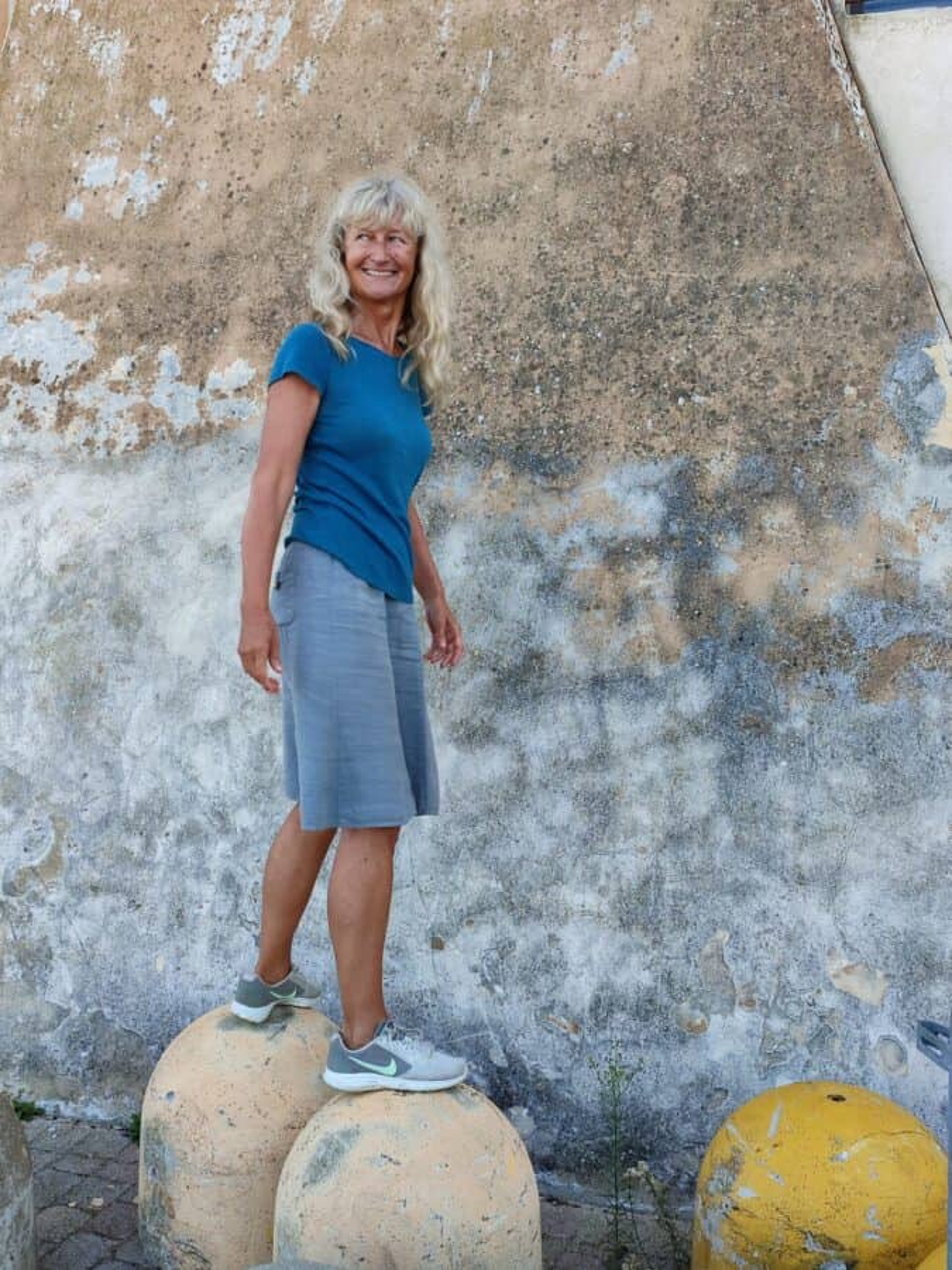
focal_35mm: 25
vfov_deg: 69.4
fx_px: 917
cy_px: 635
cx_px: 476
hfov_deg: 54.9
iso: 67
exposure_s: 1/100
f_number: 1.9
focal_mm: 6.04
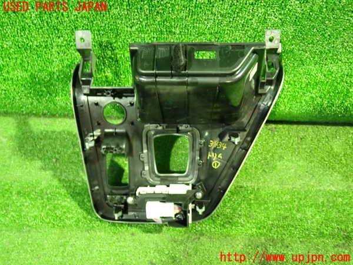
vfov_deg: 46.8
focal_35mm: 30
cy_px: 132
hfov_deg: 60.0
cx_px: 176
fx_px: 306
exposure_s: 1/10
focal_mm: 5.4
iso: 800
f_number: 2.3
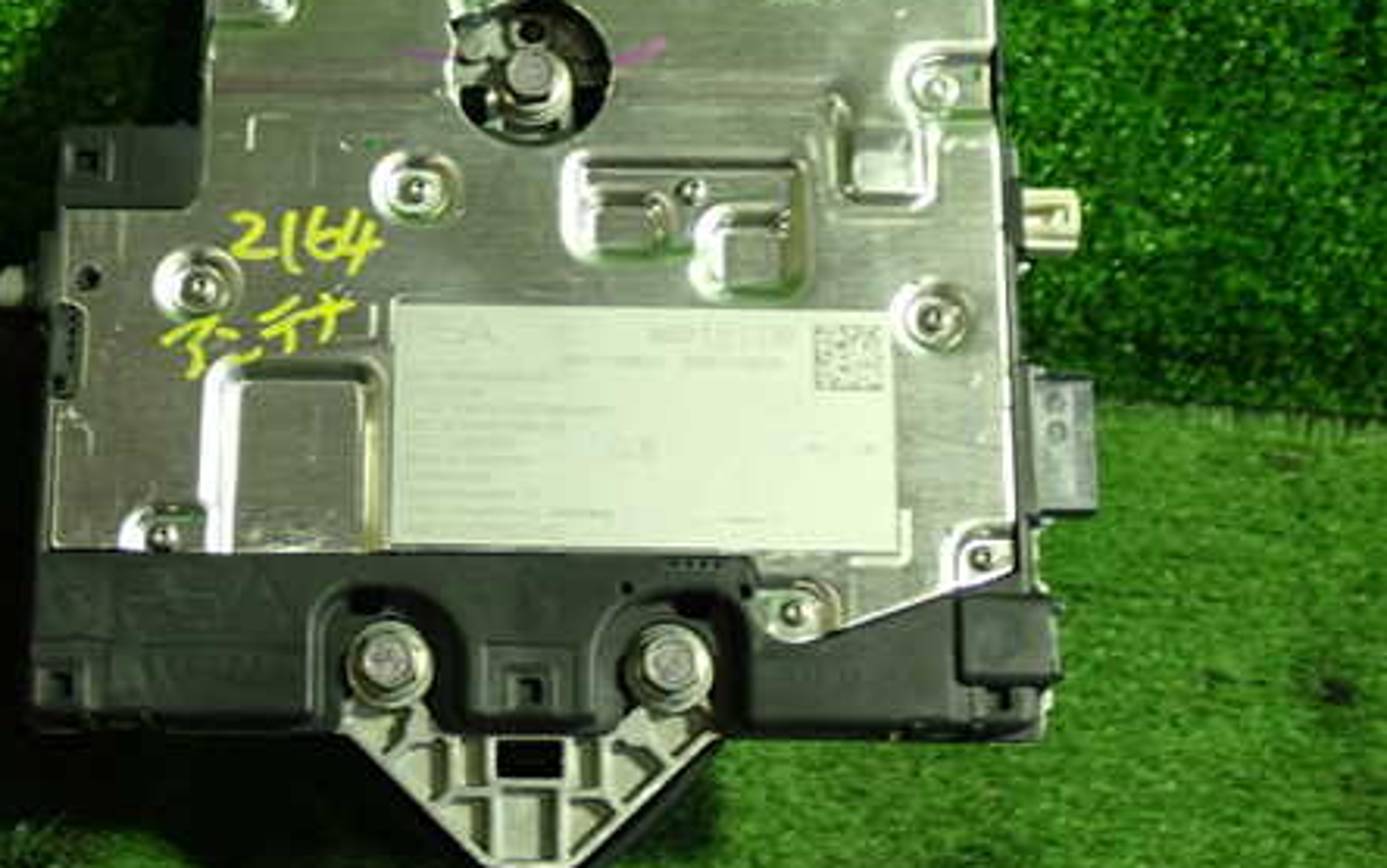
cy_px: 309
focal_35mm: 63
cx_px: 453
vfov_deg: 20.6
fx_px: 2383
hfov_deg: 32.2
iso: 400
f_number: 2.9
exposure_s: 1/40
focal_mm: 7.84
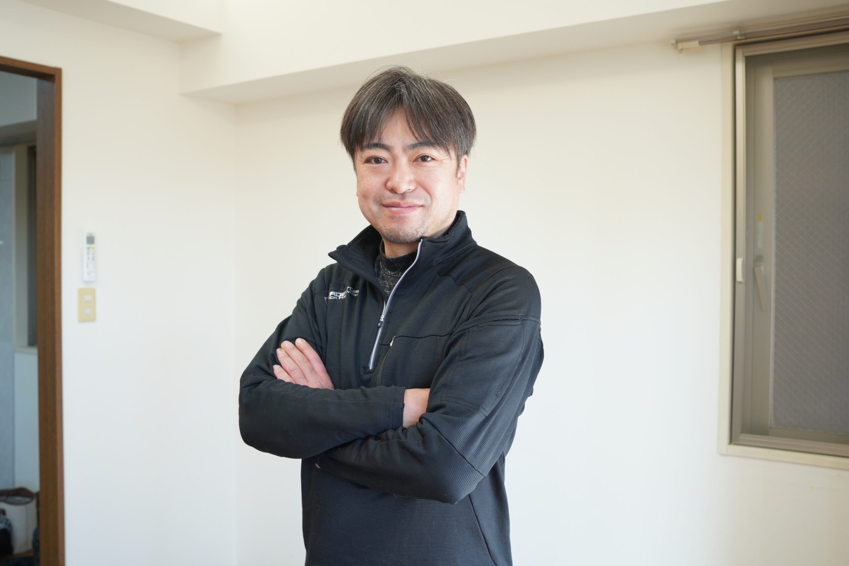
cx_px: 424
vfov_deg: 37.9
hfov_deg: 54.4
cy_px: 283
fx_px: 825
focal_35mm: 35
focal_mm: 35
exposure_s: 1/60
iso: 800
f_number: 5
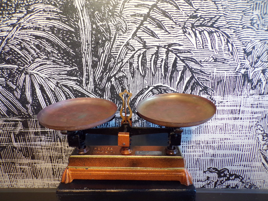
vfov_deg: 56.8
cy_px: 100
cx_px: 134
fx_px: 186
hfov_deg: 71.6
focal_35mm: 24
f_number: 3
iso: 268
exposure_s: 1/17
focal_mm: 4.3
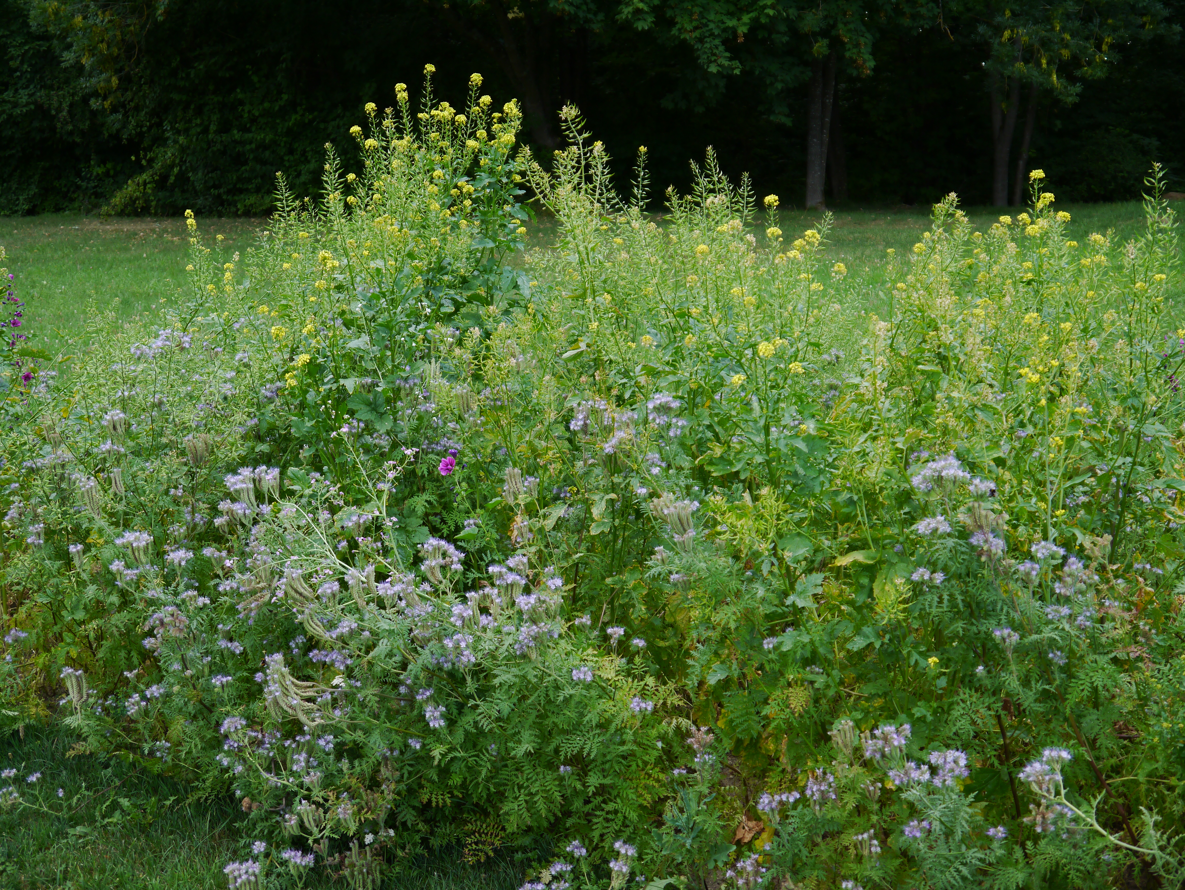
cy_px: 445
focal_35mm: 52
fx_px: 1781
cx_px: 592
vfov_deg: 28.1
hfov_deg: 36.8
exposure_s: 1/100
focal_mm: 26
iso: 160
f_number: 4.7
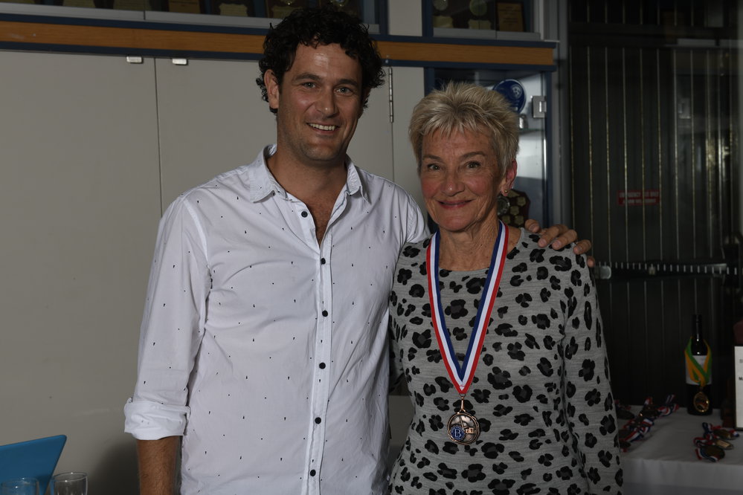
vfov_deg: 26.0
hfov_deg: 38.2
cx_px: 372
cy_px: 248
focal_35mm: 52
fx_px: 1073
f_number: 9
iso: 320
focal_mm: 52
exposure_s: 1/125
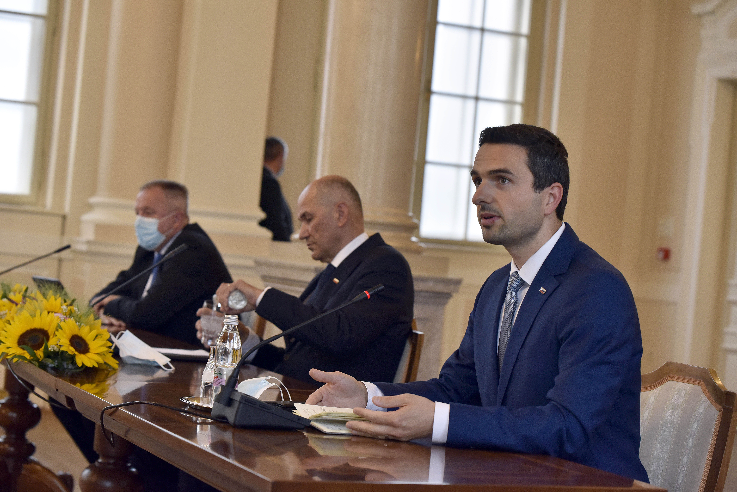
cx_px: 368
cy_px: 246
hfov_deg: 28.8
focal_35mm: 70
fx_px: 1434
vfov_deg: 19.5
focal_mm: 70
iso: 1250
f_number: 4.5
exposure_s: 1/320
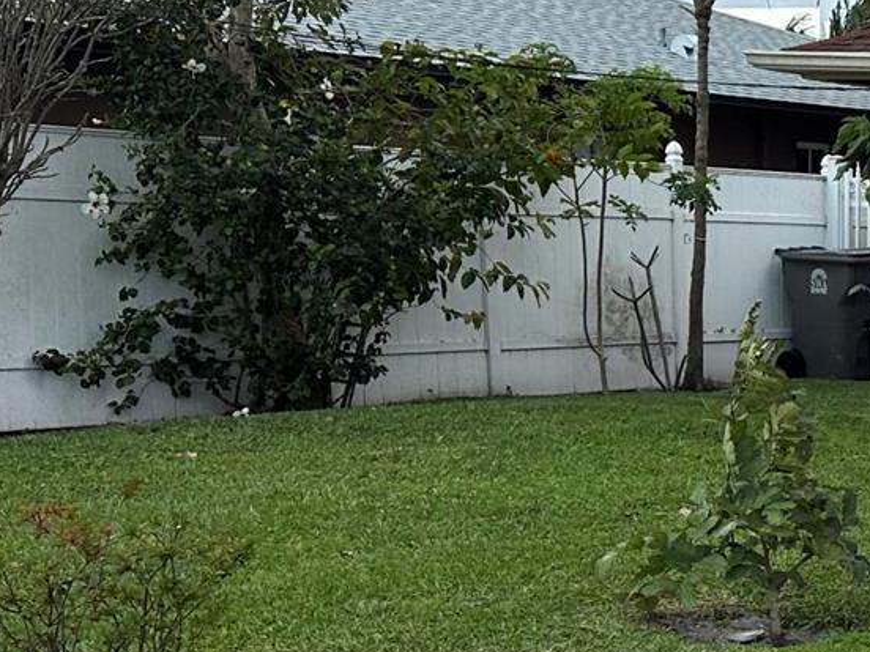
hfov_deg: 18.1
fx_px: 2237
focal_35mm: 89
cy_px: 321
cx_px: 1510
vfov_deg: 16.6
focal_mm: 6.86
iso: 80
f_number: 1.78
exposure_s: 1/5525
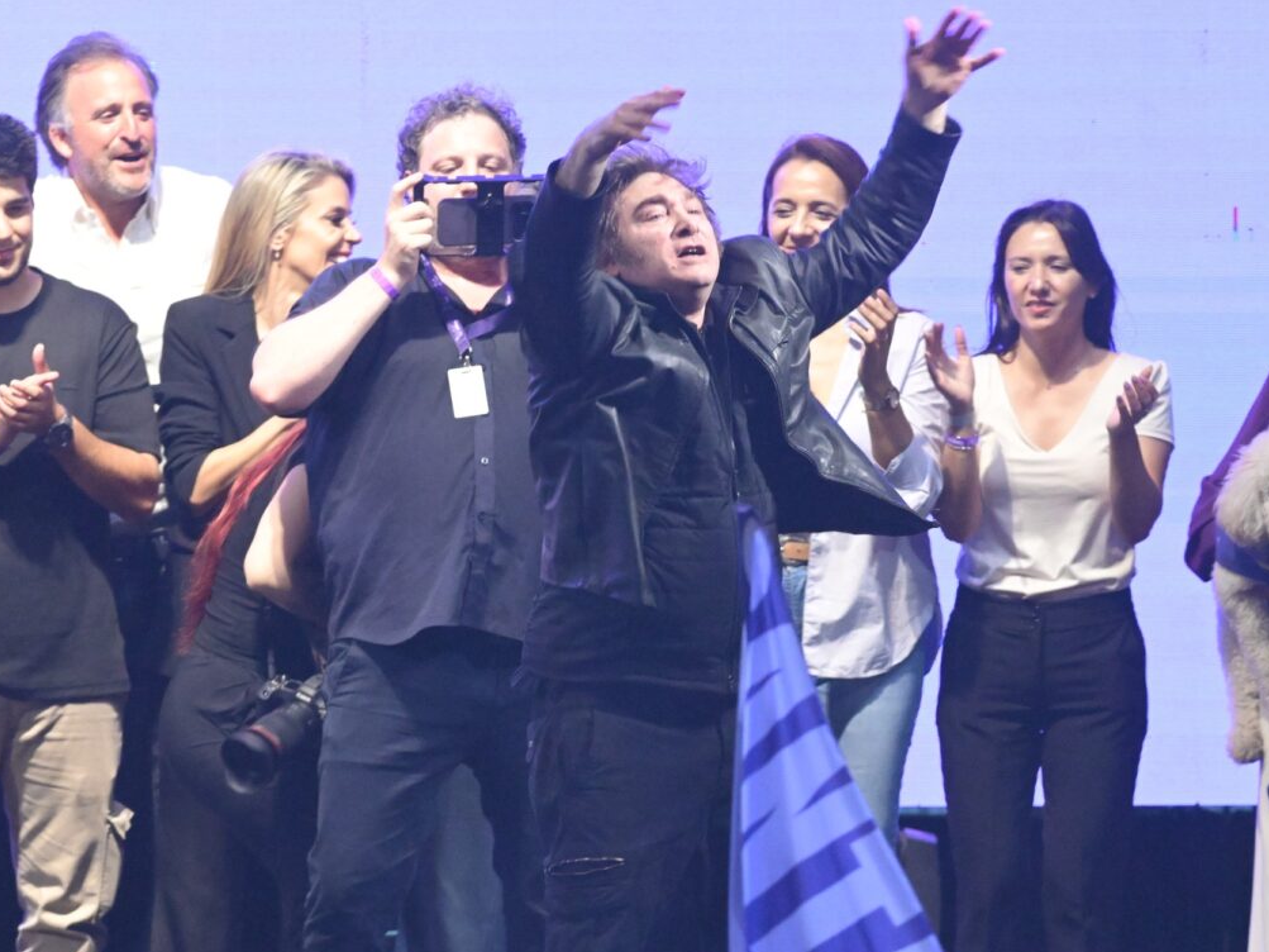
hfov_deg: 5.7
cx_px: 647
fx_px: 12646
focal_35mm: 345
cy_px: 505
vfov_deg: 4.3
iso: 8000
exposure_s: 1/160
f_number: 5
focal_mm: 300
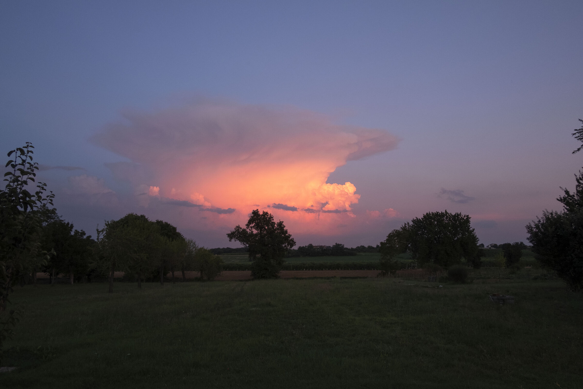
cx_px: 292
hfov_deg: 67.4
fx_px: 437
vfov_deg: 47.9
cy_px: 194
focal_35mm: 27
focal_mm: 18
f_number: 11
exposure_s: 1/60
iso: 1000
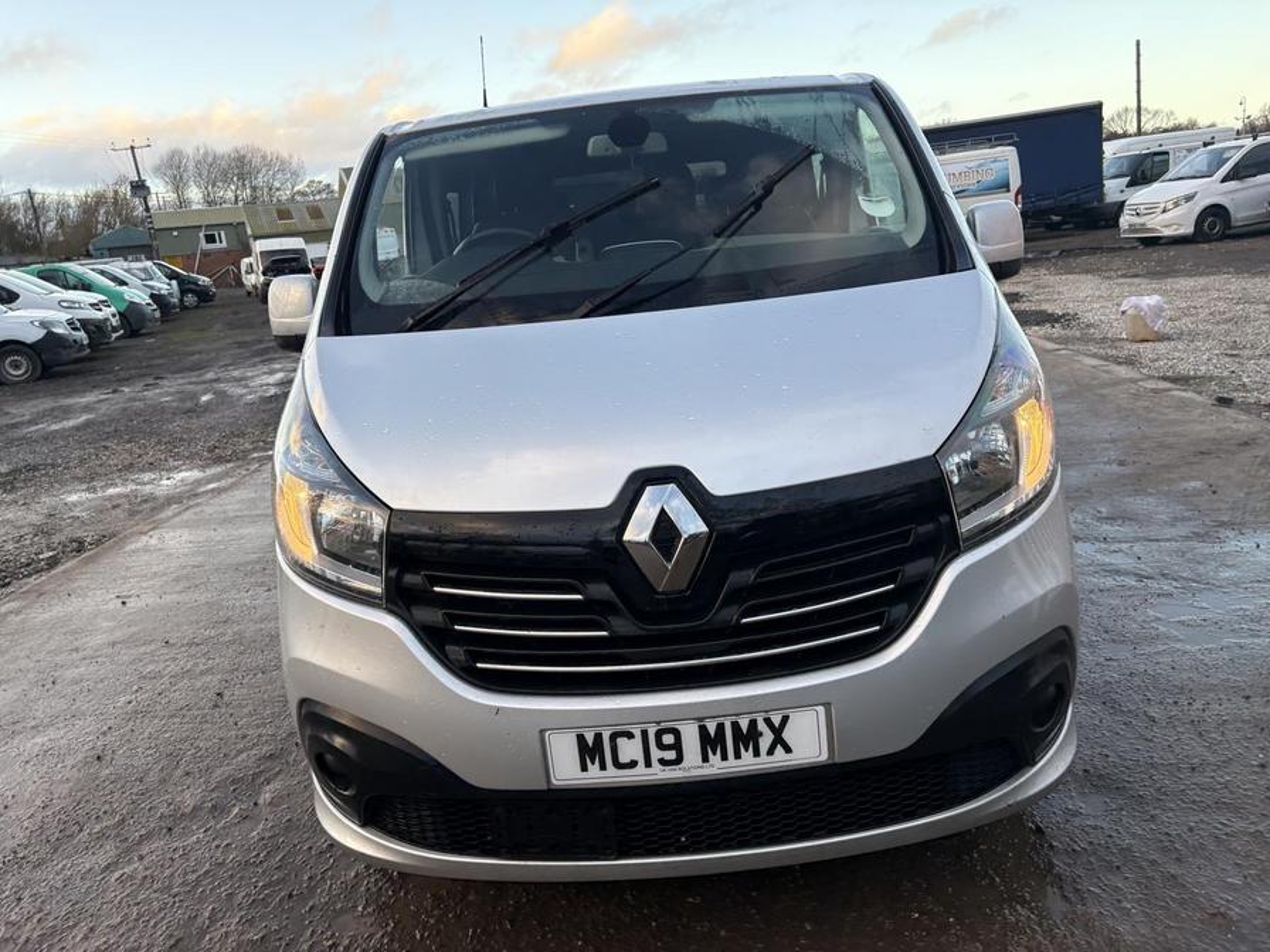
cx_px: 635
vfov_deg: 53.1
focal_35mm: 26
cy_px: 476
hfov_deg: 67.3
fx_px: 954
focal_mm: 5.96
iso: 64
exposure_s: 1/243
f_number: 1.6
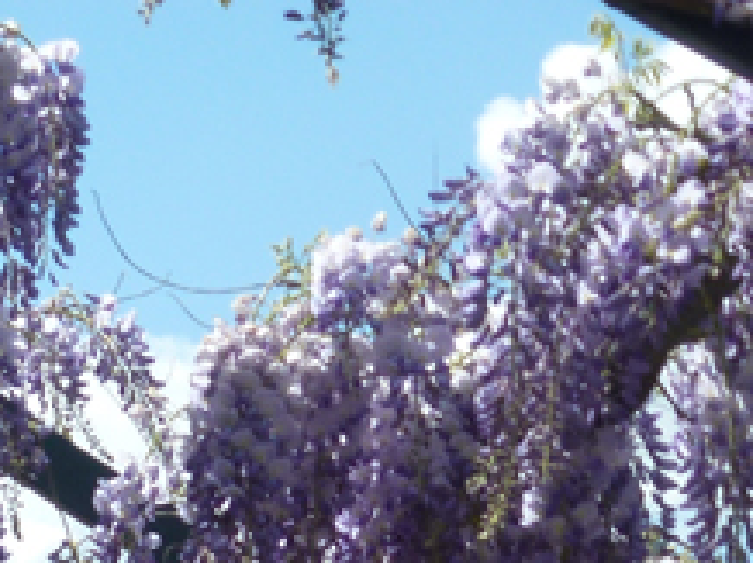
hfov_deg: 8.1
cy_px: 1022
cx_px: -490
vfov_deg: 6.1
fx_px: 5193
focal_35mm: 239
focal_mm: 11.7
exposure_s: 1/640
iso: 100
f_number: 4.6
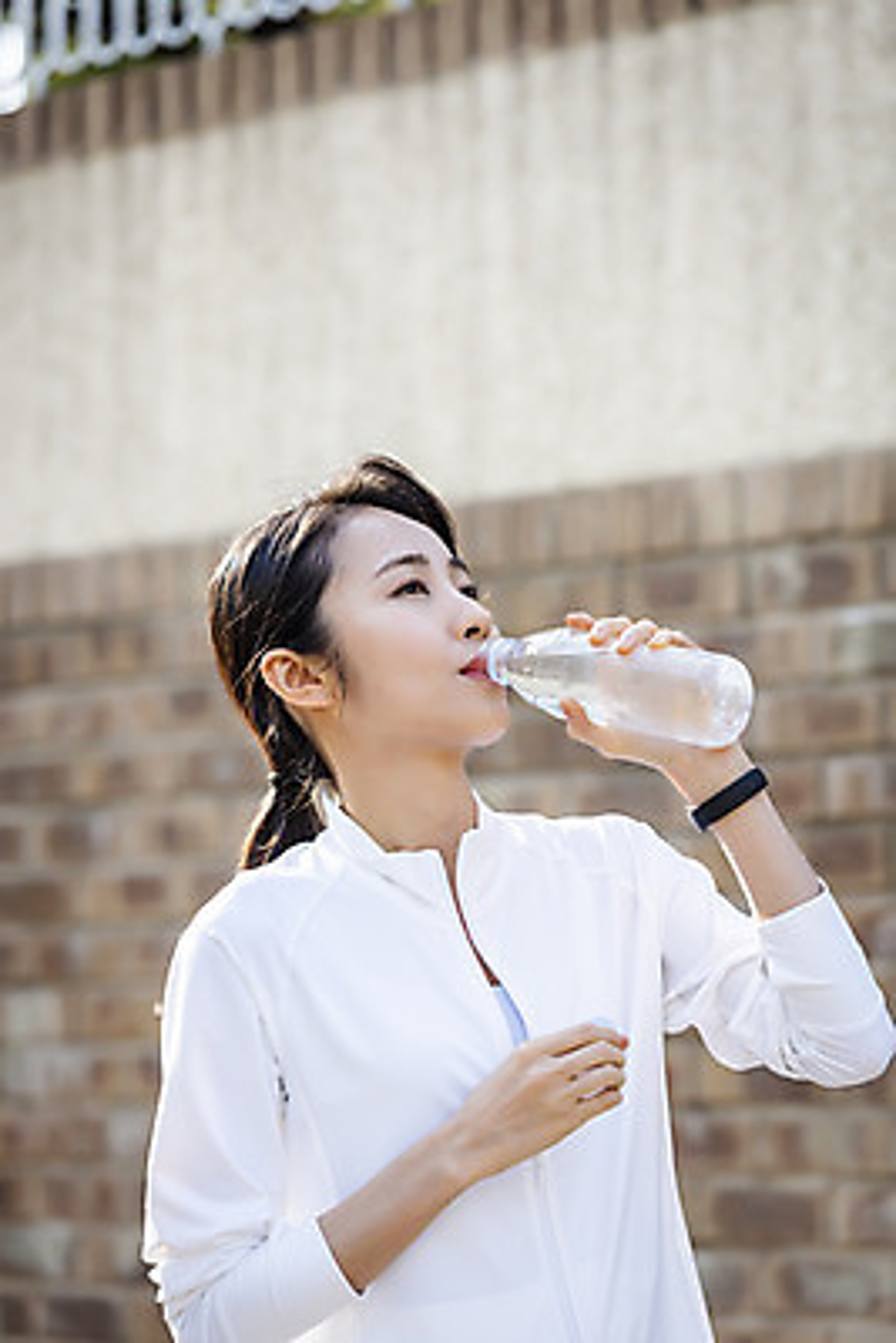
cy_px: 672
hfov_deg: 10.2
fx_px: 5035
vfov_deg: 15.2
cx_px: 448
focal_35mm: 135
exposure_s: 1/640
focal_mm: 135
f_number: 4
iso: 160
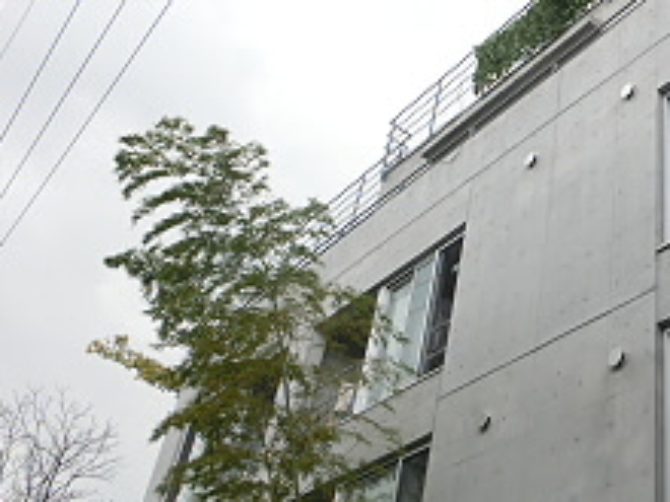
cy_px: 224
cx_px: 652
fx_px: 910
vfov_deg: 30.9
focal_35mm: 47
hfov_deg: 36.8
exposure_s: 1/200
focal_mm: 4.24
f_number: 3
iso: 80
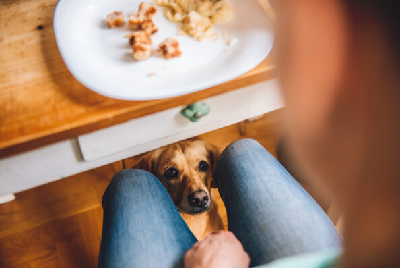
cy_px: 134
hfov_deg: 44.5
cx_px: 200
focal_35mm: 44
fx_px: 489
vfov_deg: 30.6
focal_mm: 44
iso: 800
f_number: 2.8
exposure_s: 1/160
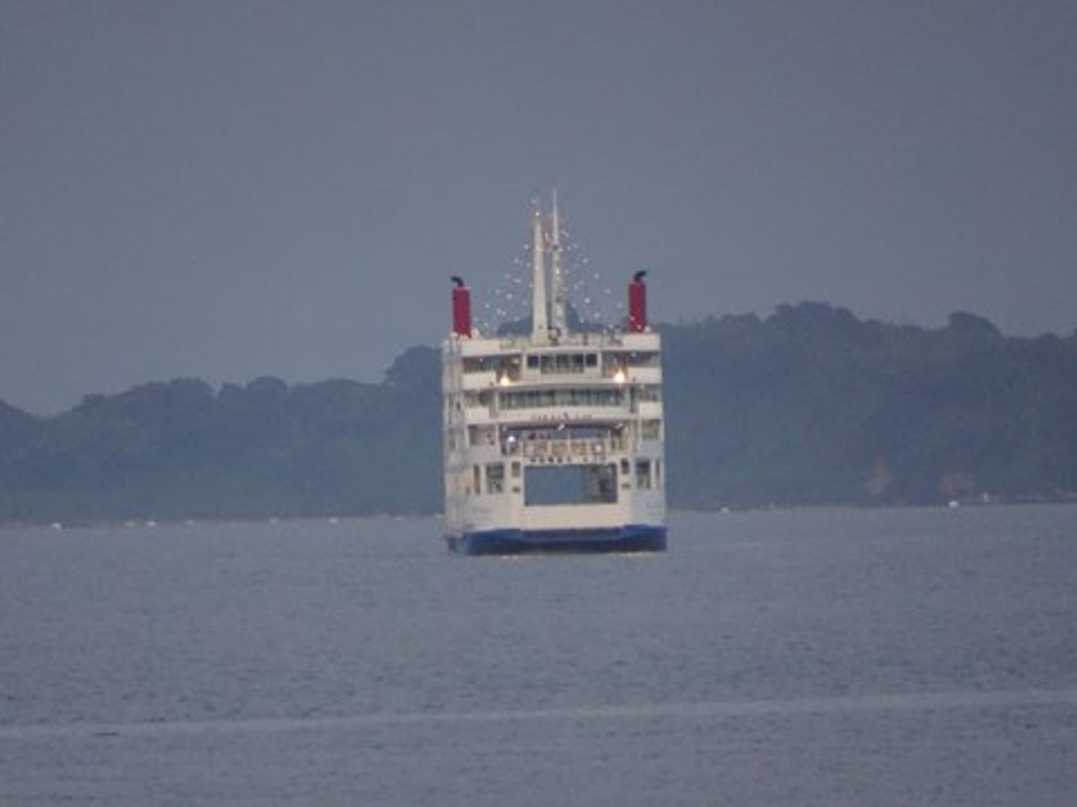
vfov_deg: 2.1
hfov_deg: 2.8
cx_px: 538
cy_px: 404
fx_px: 22339
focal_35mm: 718
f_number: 6.3
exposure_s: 1/80
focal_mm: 122.7
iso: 800
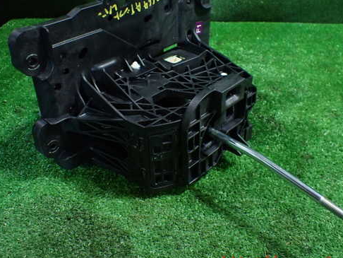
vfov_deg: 38.6
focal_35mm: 37
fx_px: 367
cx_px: 170
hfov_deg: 50.1
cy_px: 113
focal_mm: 5.4
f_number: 2.3
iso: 800
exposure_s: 1/80
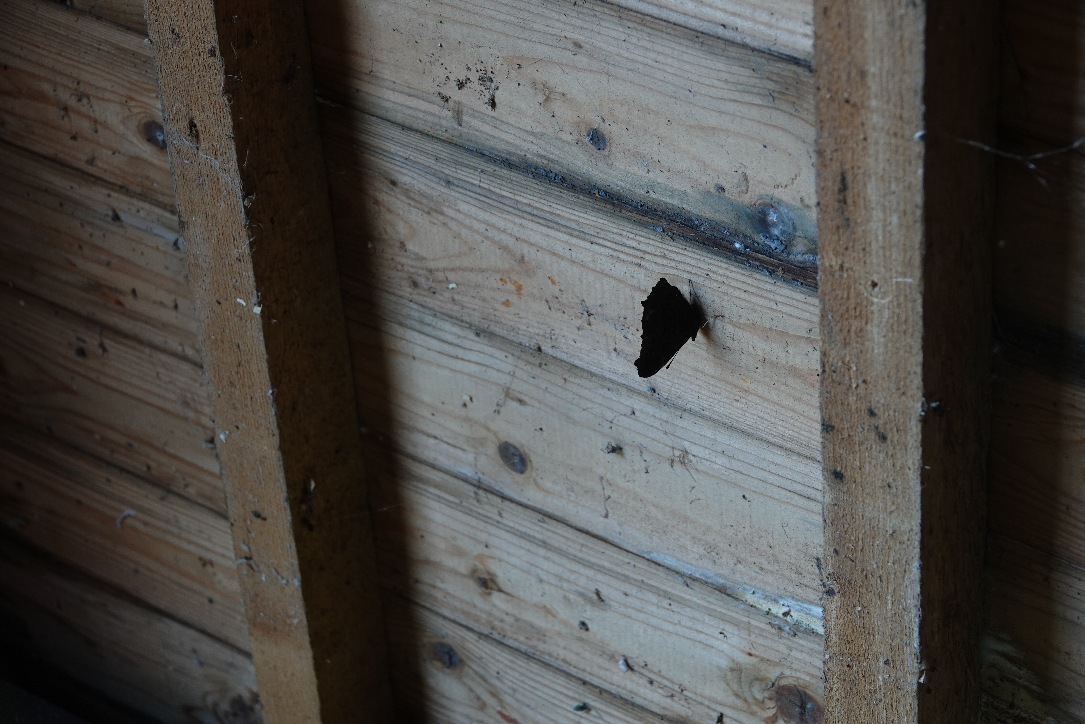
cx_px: 542
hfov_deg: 21.0
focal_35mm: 97
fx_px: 2923
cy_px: 362
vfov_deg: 14.1
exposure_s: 1/15
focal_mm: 35.68
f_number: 3.5
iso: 200
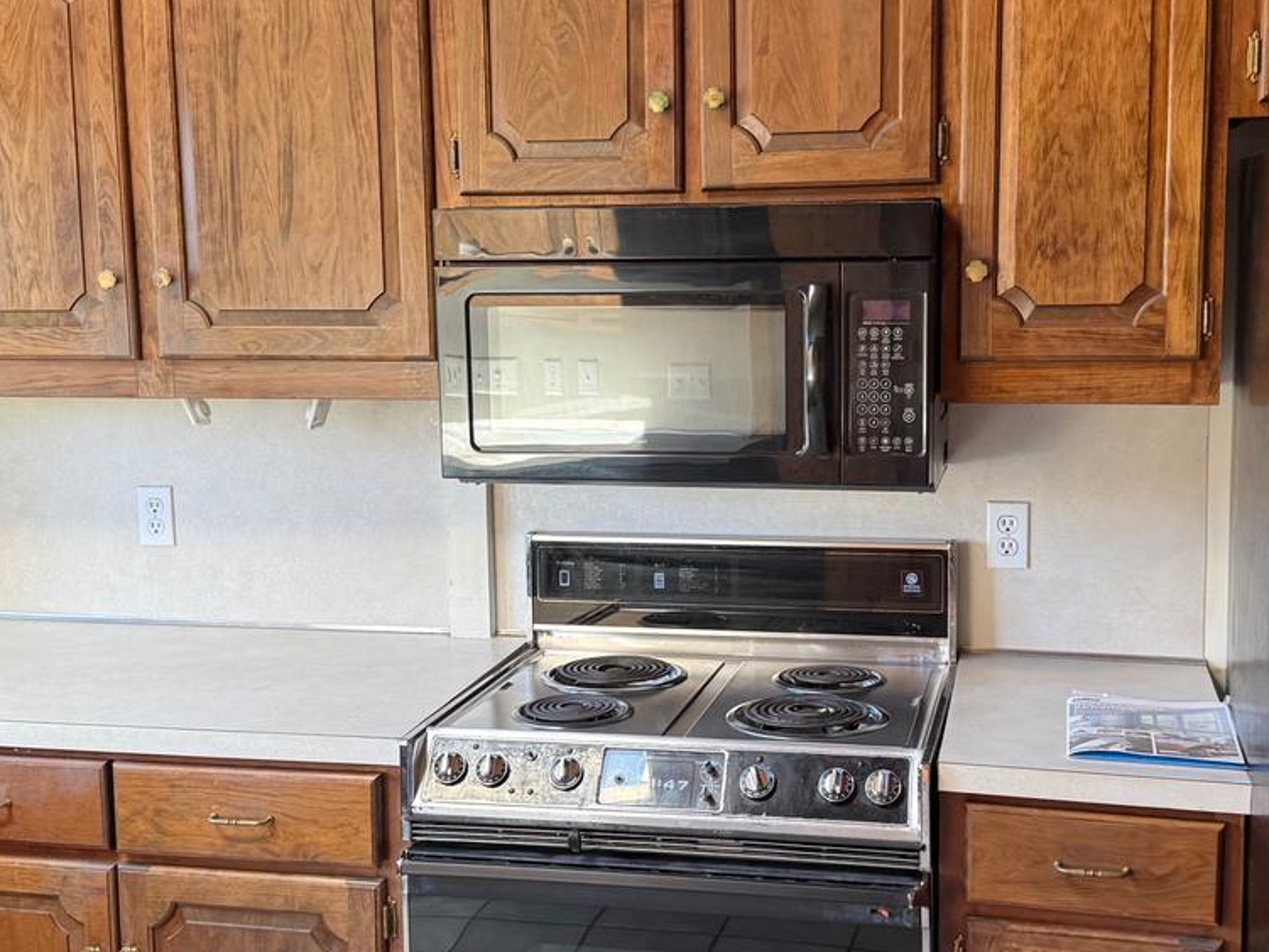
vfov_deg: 31.5
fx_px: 1686
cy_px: 457
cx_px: 686
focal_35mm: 46
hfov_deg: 41.2
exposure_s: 1/121
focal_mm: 6.76
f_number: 1.78
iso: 160
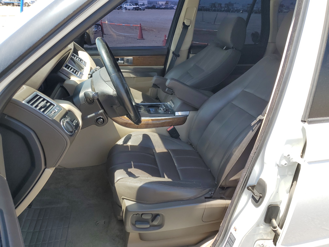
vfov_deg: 53.1
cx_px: 164
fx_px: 247
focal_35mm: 26
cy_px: 124
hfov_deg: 67.3
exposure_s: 1/625
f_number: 1.5
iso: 50
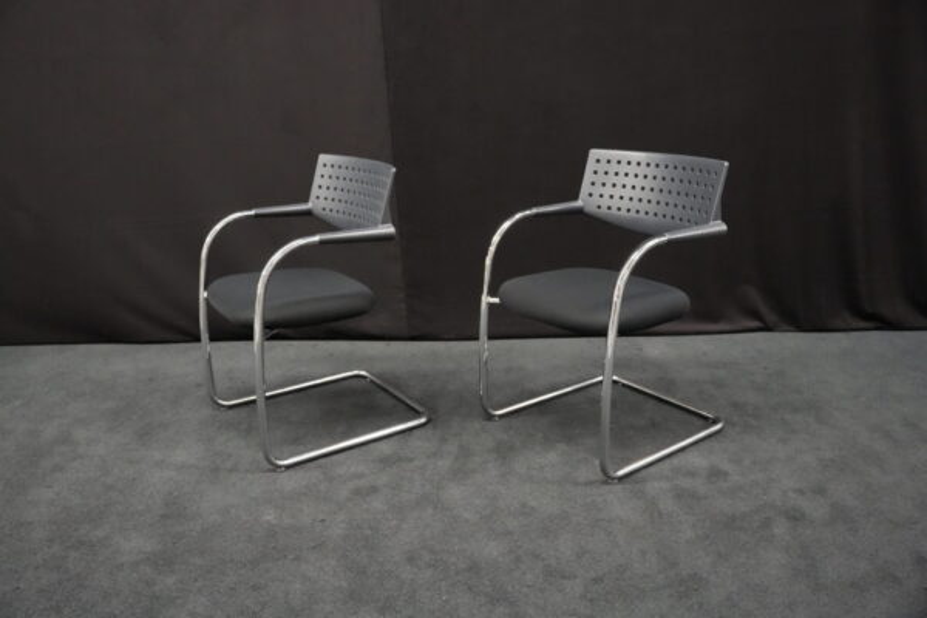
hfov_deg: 58.7
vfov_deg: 41.1
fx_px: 824
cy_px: 309
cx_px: 464
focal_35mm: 32
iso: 12800
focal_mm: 32
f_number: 4
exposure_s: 1/100
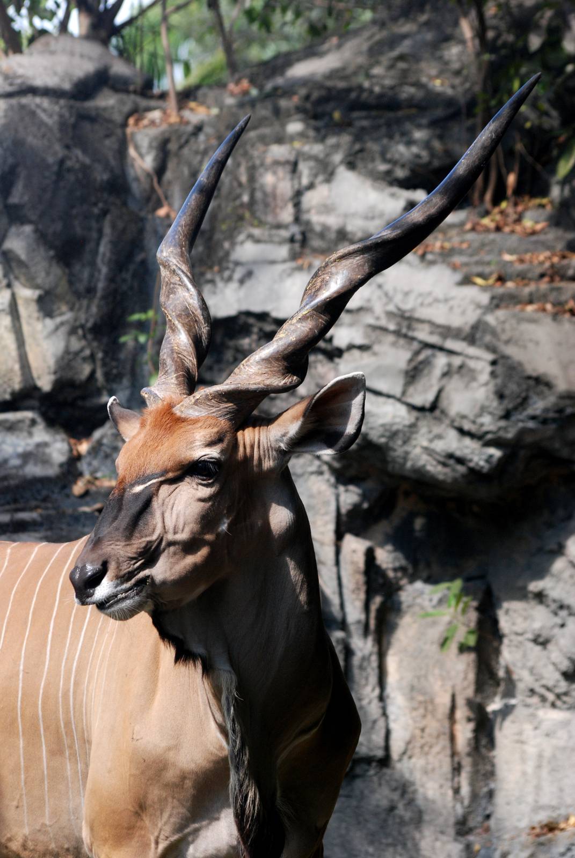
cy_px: 429
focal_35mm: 180
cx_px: 288
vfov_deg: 11.4
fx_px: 4300
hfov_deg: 7.7
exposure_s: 1/400
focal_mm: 120
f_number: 5
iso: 400
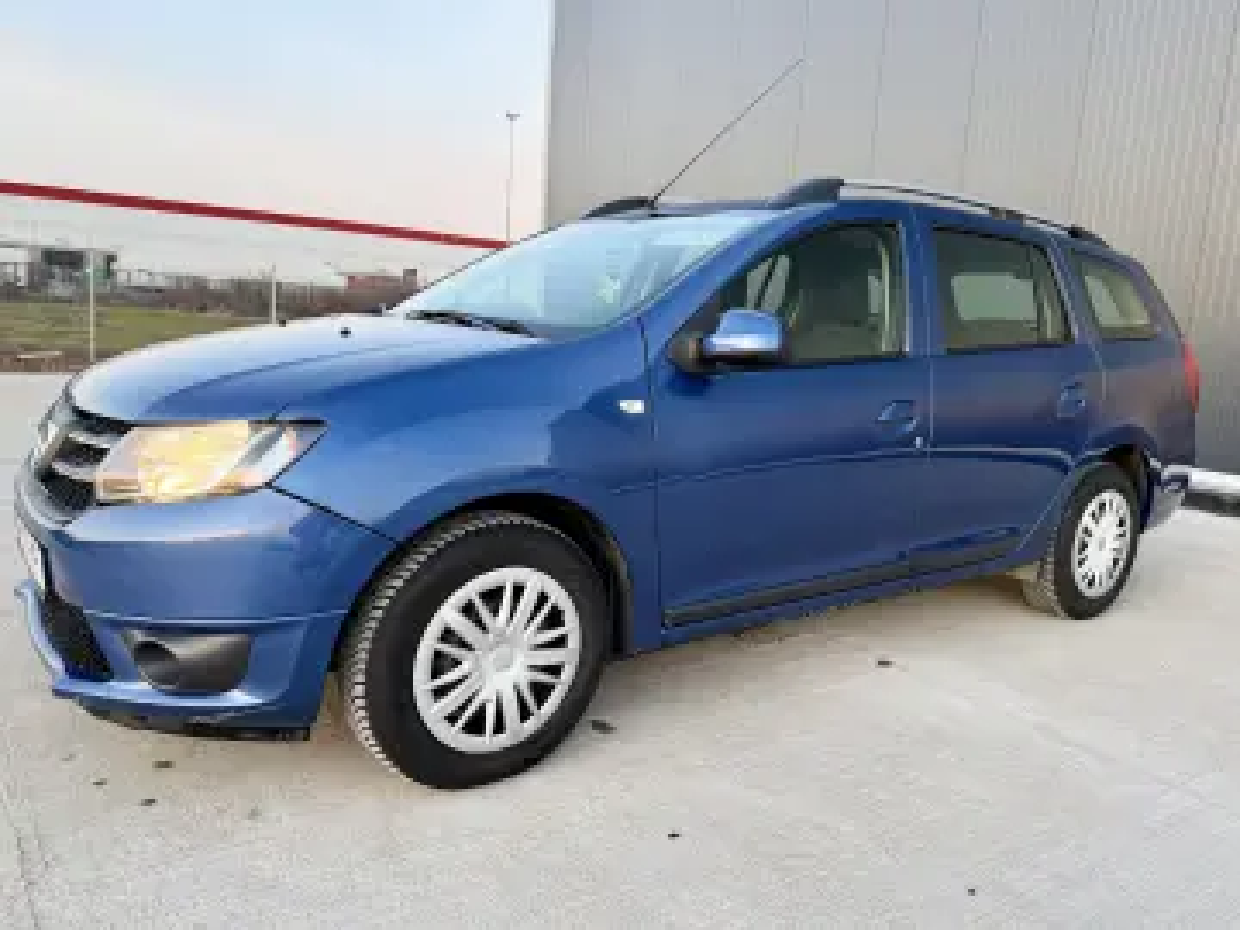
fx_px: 860
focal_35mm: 24
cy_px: 465
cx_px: 620
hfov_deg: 71.6
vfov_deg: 56.8
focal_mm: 6.76
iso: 125
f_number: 1.78
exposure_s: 1/121
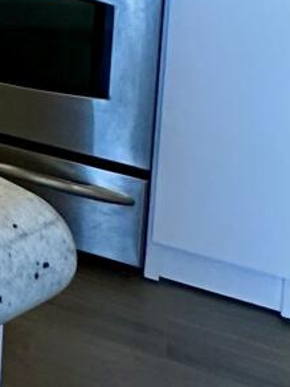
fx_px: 1072
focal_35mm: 96
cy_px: -302
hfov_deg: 11.7
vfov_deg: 17.0
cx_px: -463
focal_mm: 2.22
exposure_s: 1/120
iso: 200
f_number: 2.2
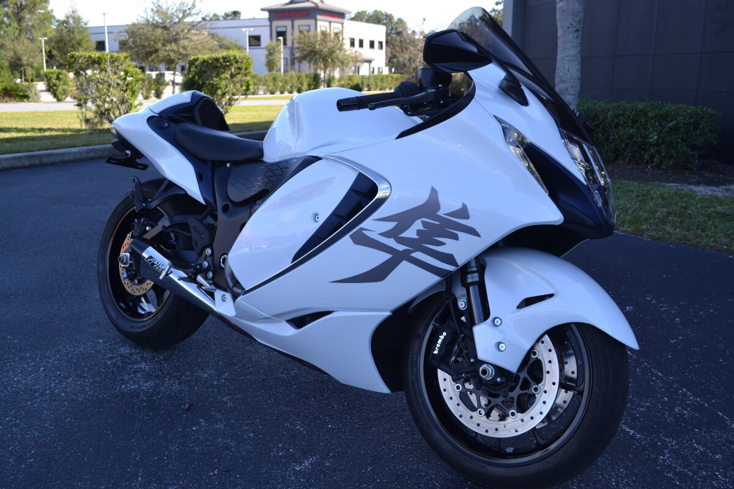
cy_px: 244
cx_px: 367
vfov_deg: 40.0
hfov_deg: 57.2
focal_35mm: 33
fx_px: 673
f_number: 6.3
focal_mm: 22
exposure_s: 1/160
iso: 100
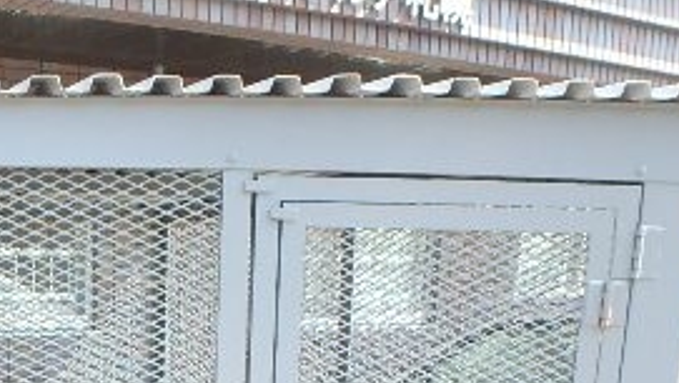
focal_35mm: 54
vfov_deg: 20.1
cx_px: 105
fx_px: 973
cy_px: 518
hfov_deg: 36.7
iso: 125
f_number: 3.5
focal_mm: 3.7
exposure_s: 1/125
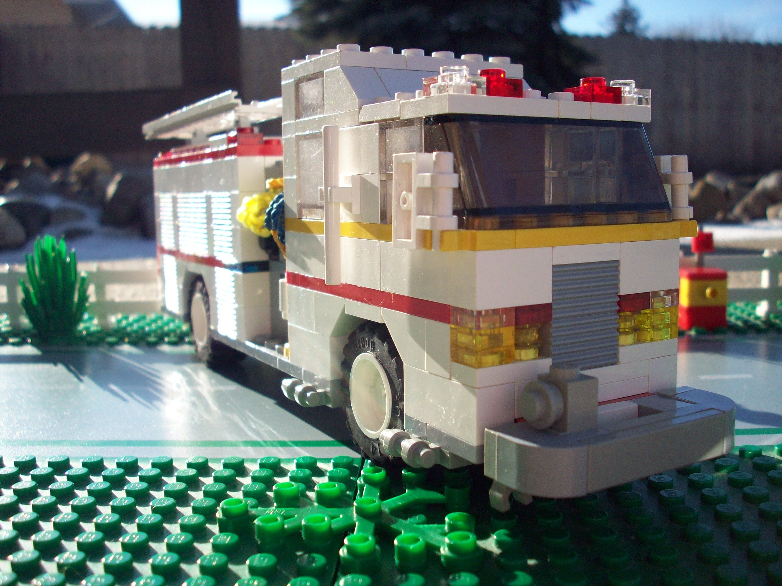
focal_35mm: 37
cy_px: 293
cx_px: 391
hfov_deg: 50.1
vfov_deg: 38.7
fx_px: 836
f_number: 5.6
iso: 80
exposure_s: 1/189
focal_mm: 6.2
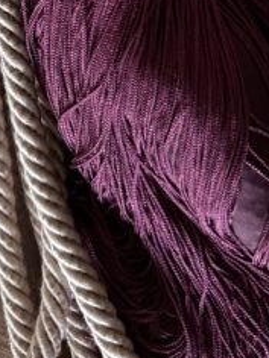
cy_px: -275
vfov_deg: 16.1
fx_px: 1078
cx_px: 2
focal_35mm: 104
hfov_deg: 14.0
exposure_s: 1/92
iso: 200
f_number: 1.78
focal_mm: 6.76
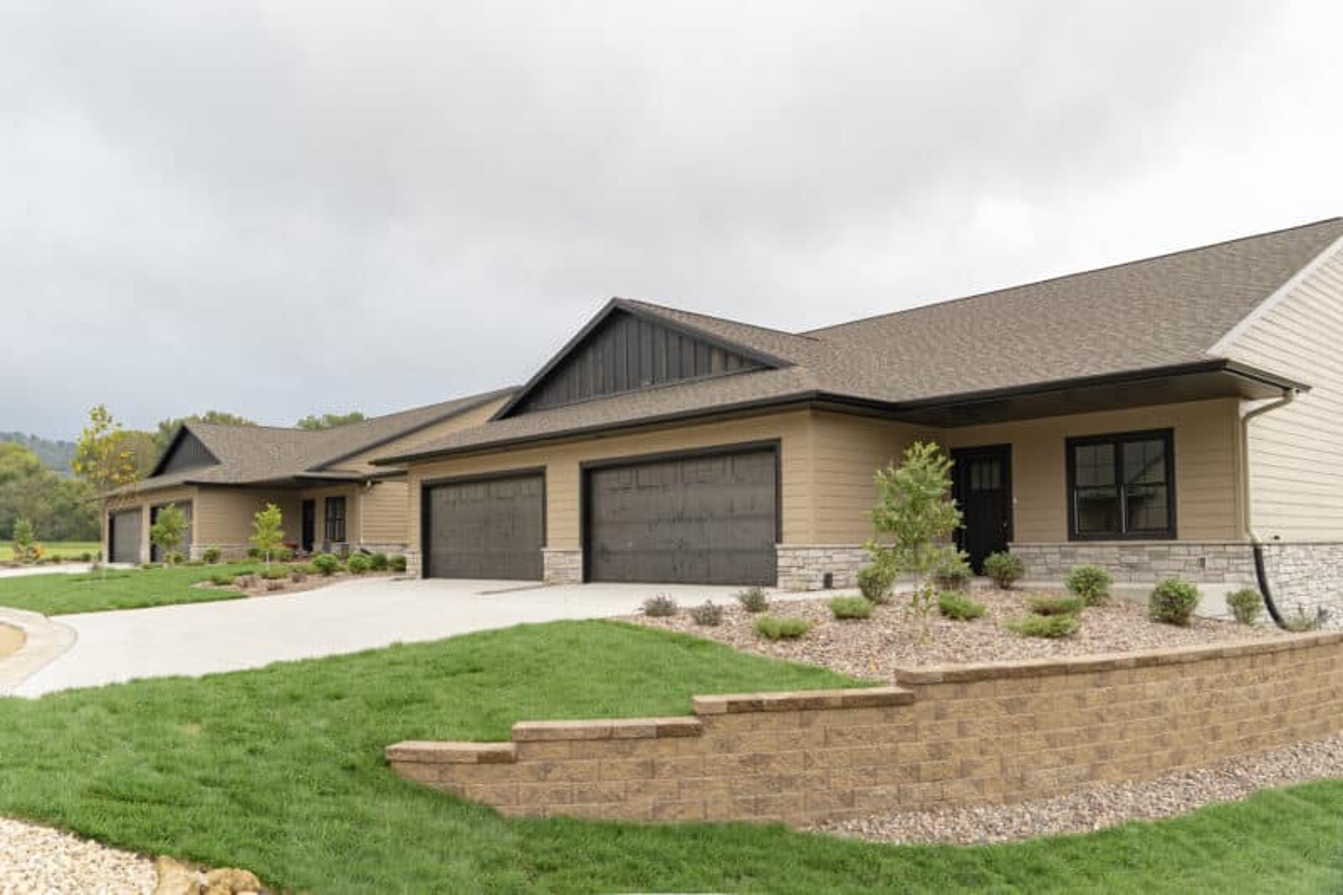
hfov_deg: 67.4
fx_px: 1007
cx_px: 672
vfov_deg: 47.9
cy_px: 448
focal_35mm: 27
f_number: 5
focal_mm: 18
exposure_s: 1/60
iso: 320
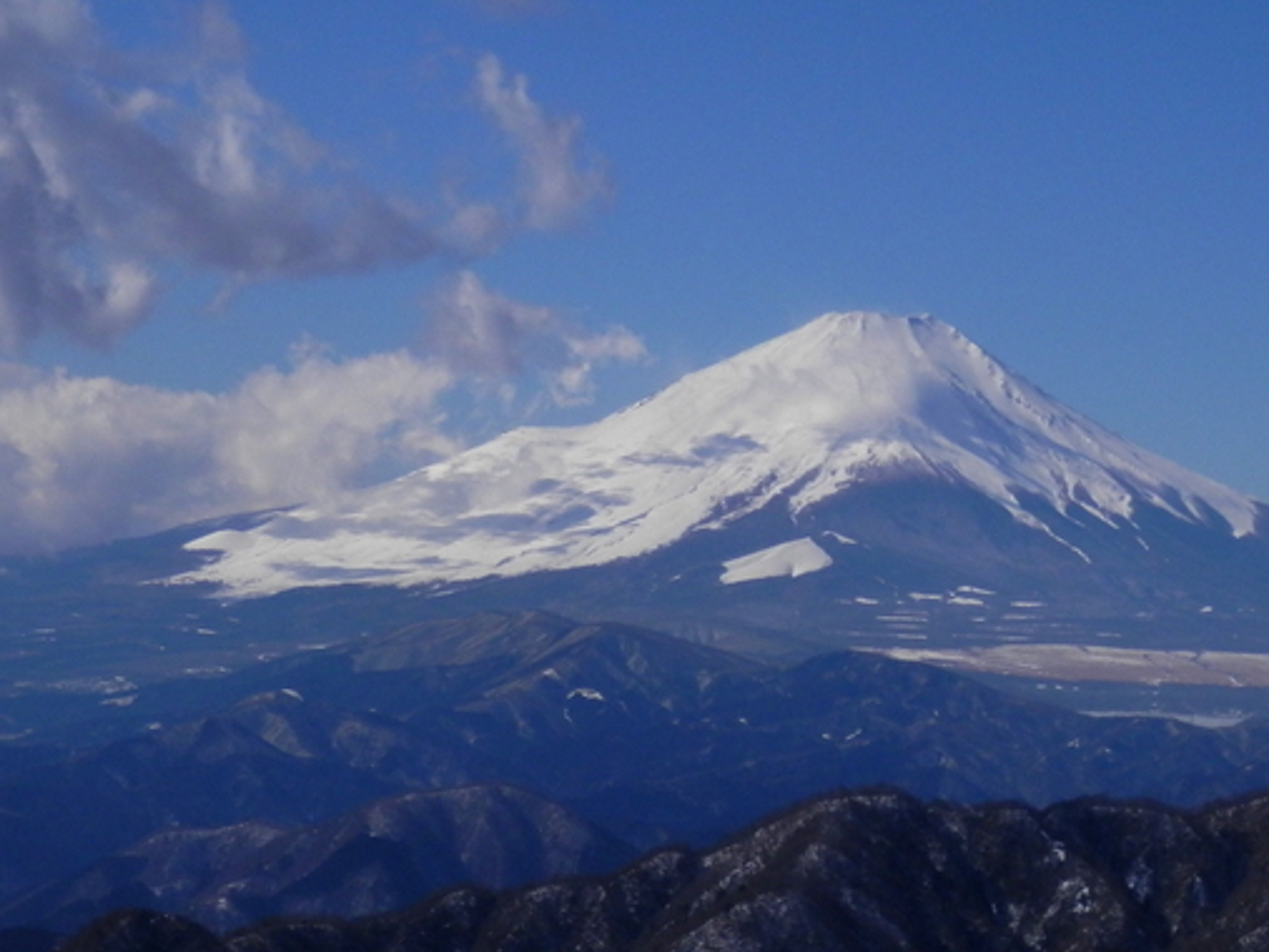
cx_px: 803
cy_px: 524
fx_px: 5098
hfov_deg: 14.2
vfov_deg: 10.7
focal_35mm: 139
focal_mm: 15.8
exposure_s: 1/320
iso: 80
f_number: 13.5
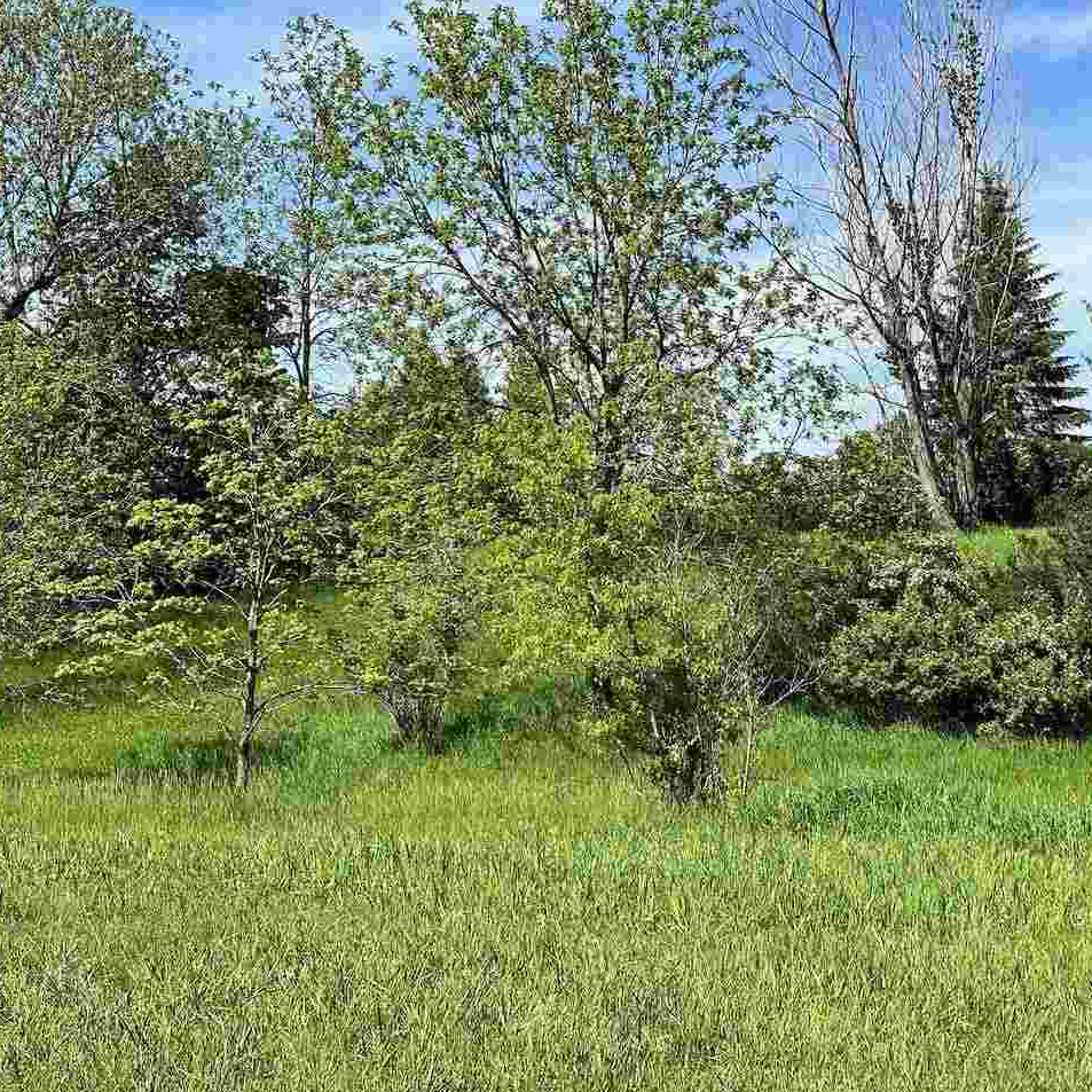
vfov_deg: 30.0
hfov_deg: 29.9
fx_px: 2034
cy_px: 548
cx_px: 720
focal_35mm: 57
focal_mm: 6.86
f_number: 1.78
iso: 64
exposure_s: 1/3058
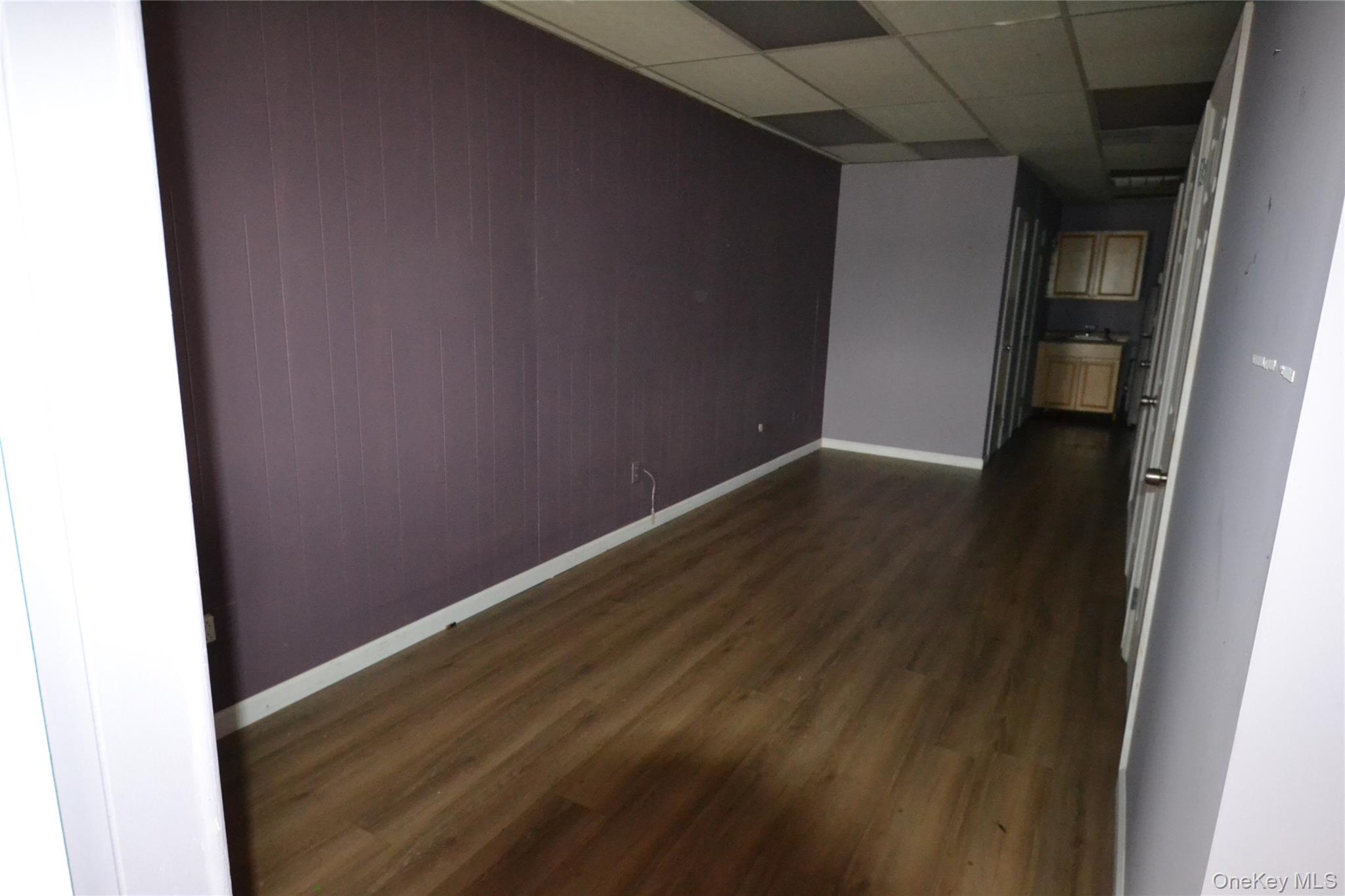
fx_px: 784
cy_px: 448
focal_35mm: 21
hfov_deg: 81.2
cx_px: 672
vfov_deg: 59.5
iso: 3200
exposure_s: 1/60
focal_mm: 14
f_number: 5
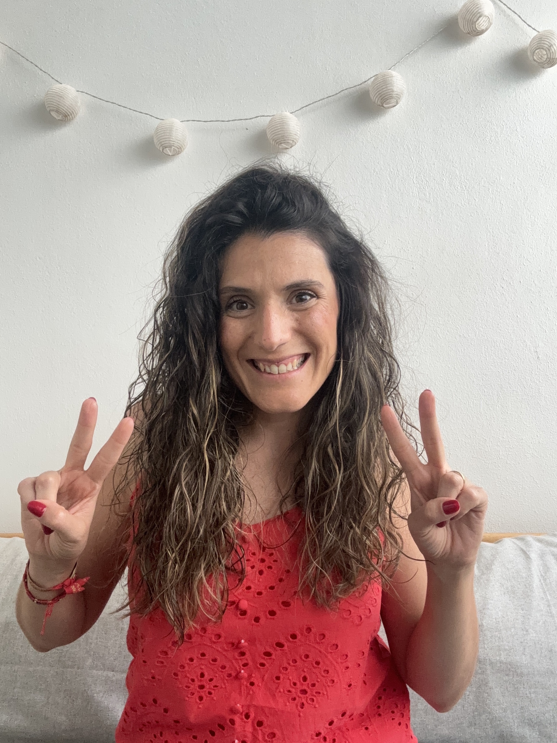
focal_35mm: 30
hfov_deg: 46.8
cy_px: 372
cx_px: 278
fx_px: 644
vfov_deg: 60.0
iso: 80
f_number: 1.9
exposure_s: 1/102
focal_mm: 2.69
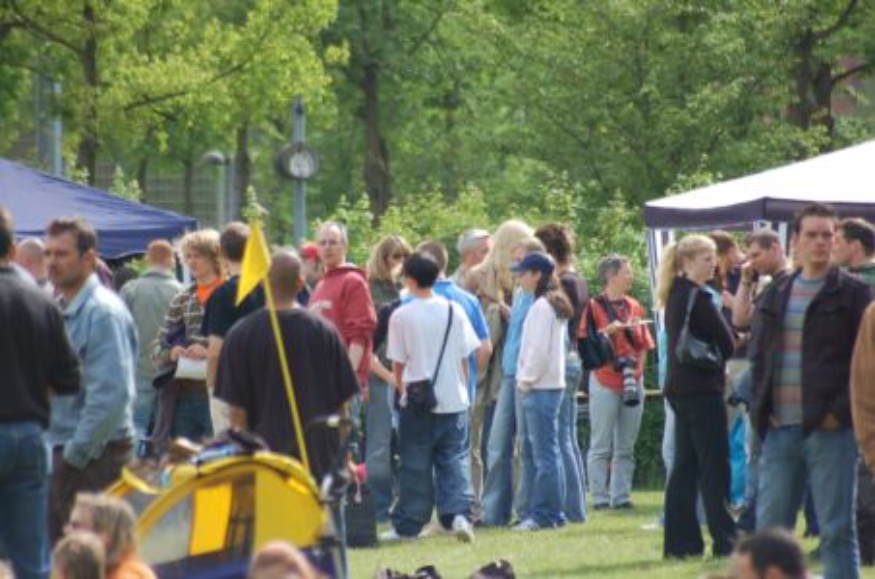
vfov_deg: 3.0
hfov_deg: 4.6
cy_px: 290
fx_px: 10914
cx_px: 438
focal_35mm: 450
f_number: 5.6
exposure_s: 1/500
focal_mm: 300
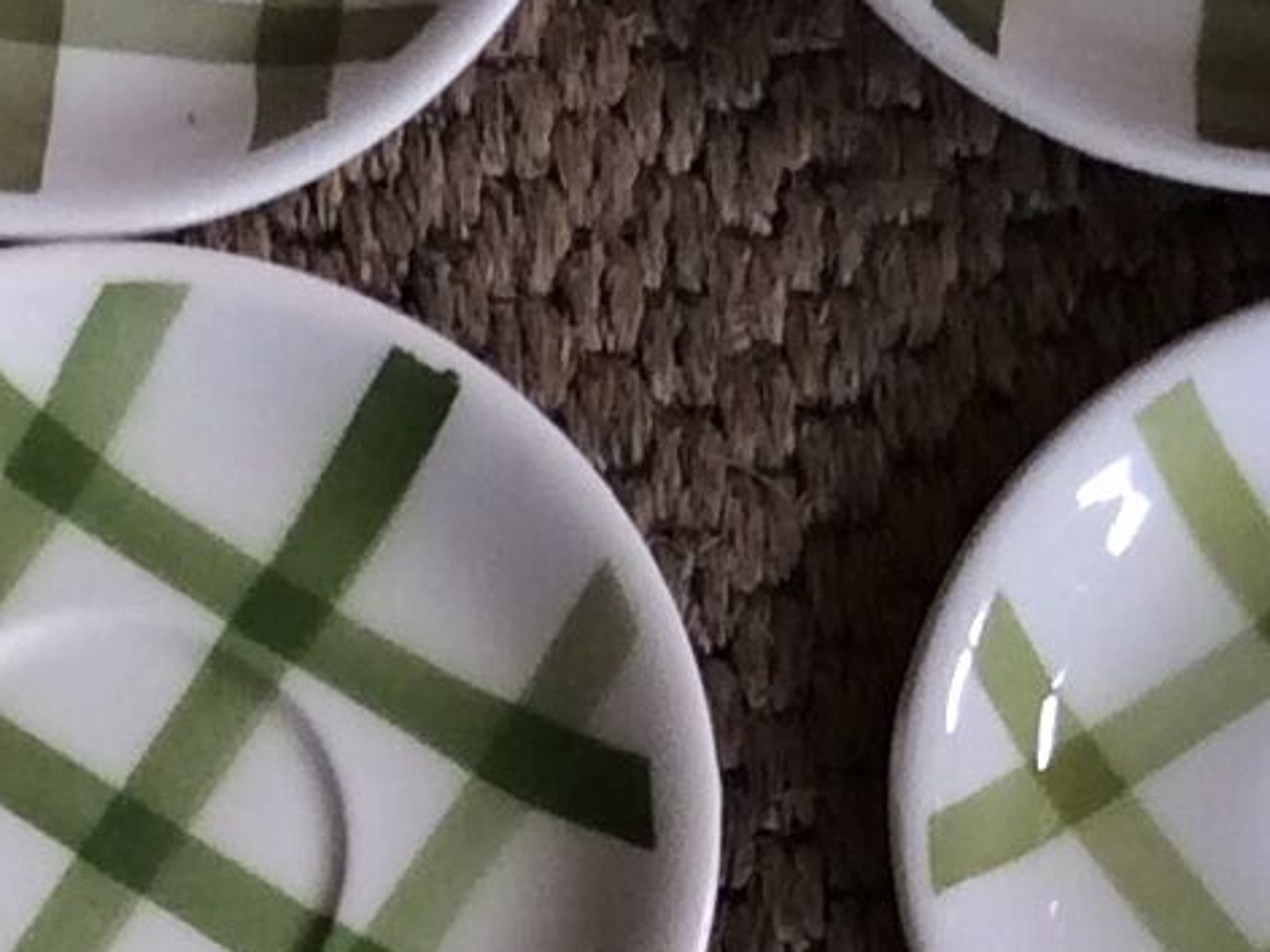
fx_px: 6455
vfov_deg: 8.2
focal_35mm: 176
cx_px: -111
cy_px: 1656
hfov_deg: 11.1
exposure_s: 1/33
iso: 32
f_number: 2.4
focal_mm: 3.3
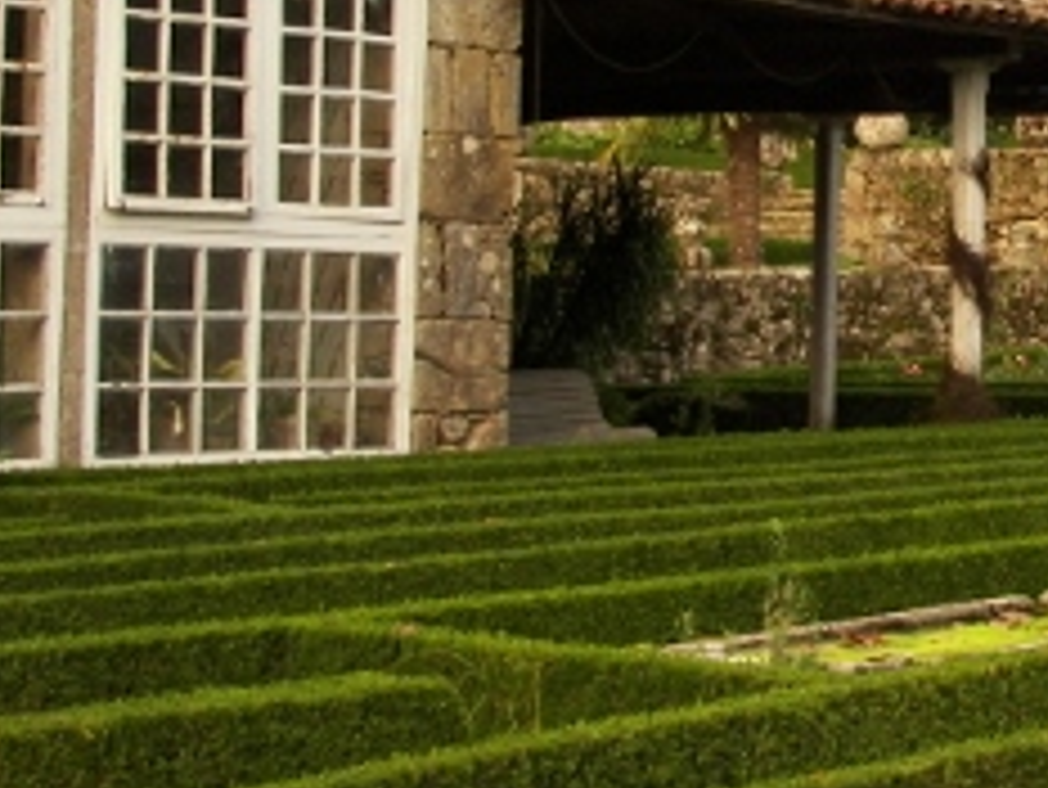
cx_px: 1003
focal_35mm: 116
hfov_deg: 16.7
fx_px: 3514
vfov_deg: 12.7
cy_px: 119
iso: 100
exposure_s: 1/20
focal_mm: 8.9
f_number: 2.8
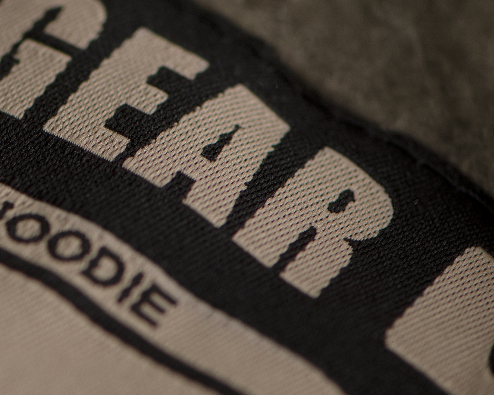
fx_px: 5220
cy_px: 104
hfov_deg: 5.4
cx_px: -169
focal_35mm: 357
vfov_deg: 4.3
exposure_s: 1/160
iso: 100
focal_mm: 105
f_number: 5.6
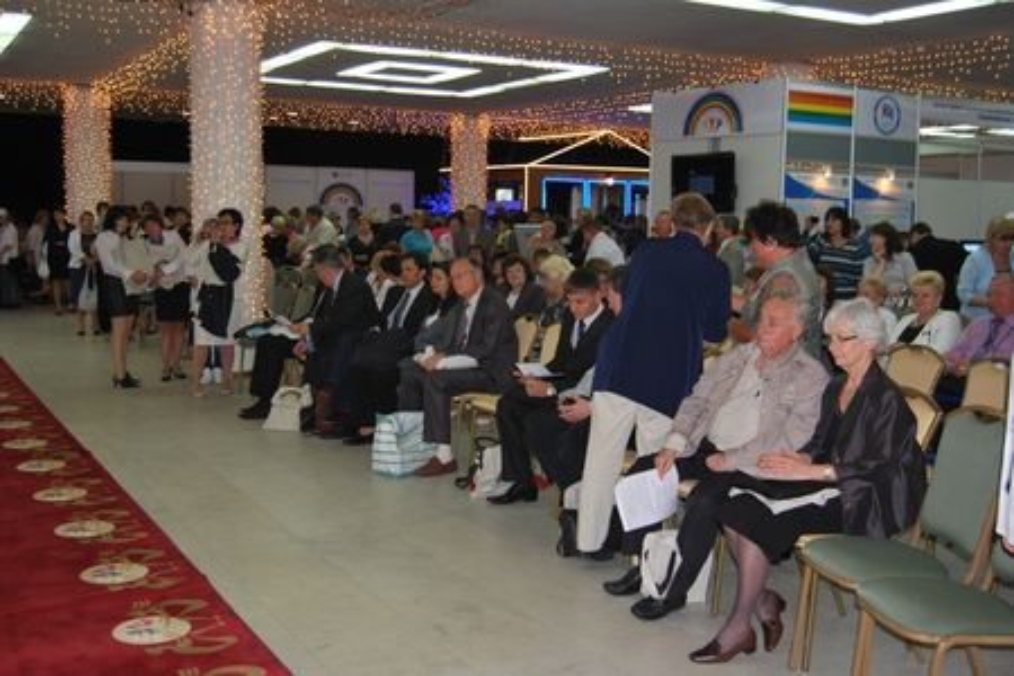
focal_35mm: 39
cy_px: 338
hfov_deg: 49.6
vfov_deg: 34.2
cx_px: 507
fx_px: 1098
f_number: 4
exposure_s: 1/60
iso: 200
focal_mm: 26
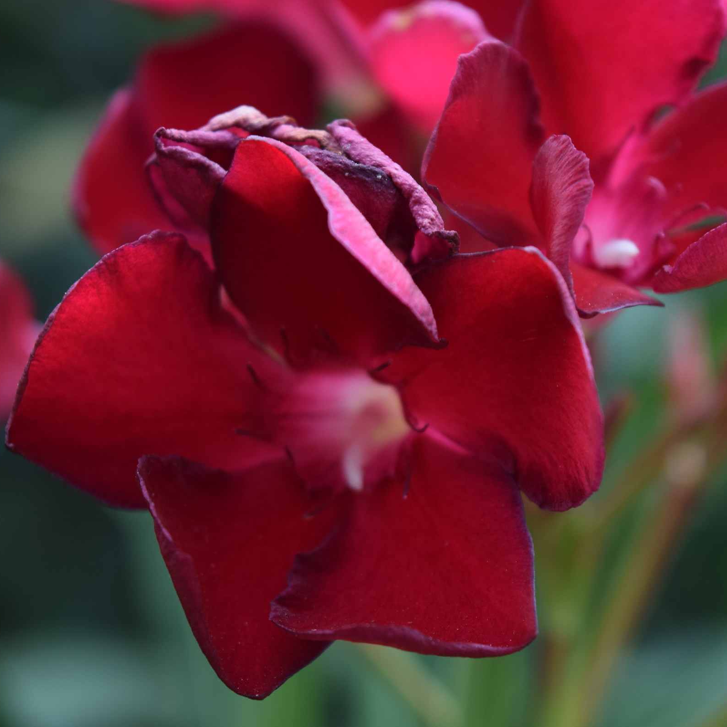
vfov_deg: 16.5
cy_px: 365
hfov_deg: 16.5
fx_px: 2510
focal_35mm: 106
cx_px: 446
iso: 400
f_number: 6.3
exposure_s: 1/160
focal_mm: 55
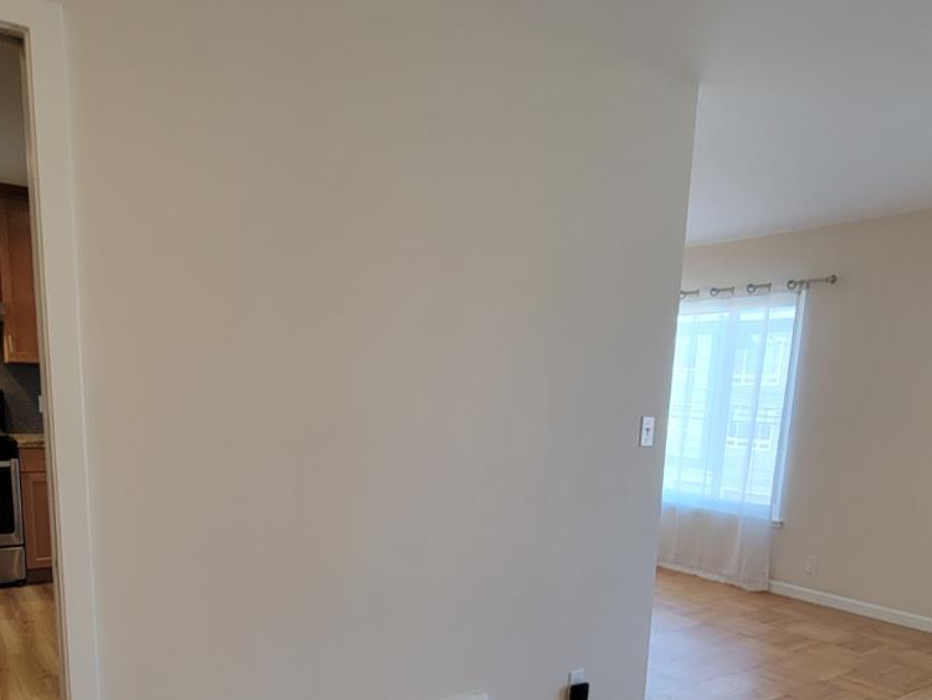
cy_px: 519
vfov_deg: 51.0
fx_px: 700
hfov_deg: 67.3
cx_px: 461
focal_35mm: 26
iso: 64
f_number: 2.2
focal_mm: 2.2
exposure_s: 1/60
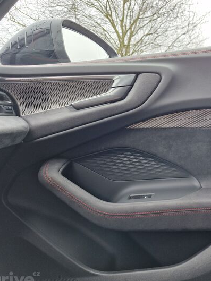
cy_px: 146
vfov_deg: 56.8
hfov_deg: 41.7
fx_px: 260
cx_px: 176
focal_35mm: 32
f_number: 1.8
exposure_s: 1/100
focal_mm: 5.54
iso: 160
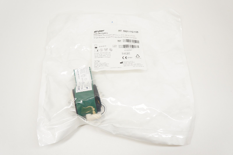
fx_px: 204
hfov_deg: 59.5
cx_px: 116
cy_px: 78
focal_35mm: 32
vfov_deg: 41.6
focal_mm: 21
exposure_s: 1/60
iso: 400
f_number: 6.3
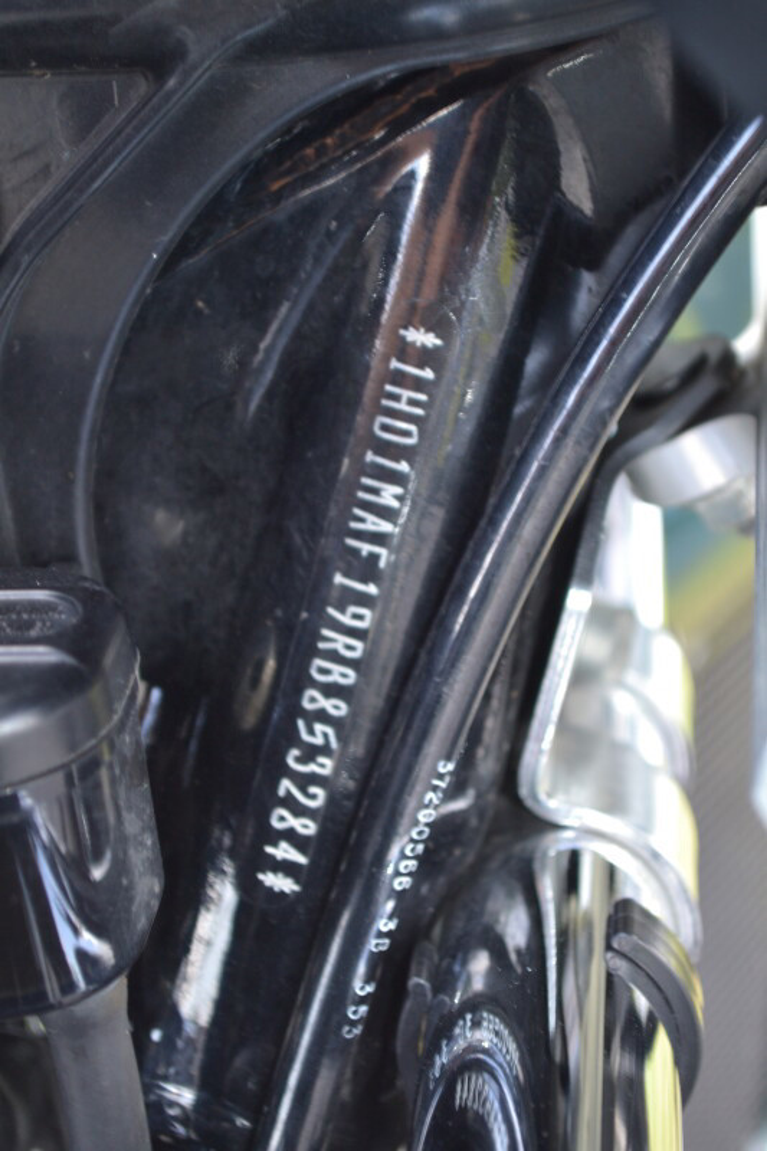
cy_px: 576
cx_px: 384
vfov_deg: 24.6
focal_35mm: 82
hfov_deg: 16.5
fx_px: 2637
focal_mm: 55
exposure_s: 1/30
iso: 360
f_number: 5.6
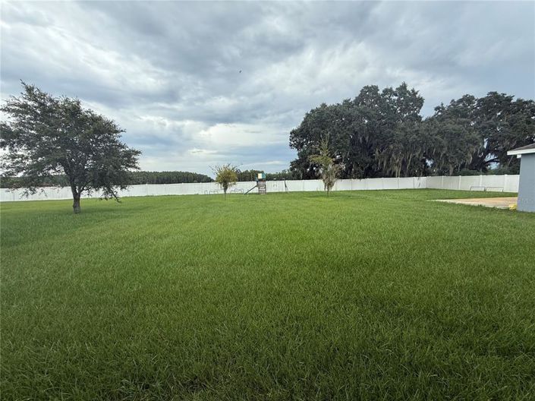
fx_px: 216
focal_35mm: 14
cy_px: 200
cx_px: 268
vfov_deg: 85.6
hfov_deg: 102.1
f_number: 2.2
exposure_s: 1/726
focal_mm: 2.22
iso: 50
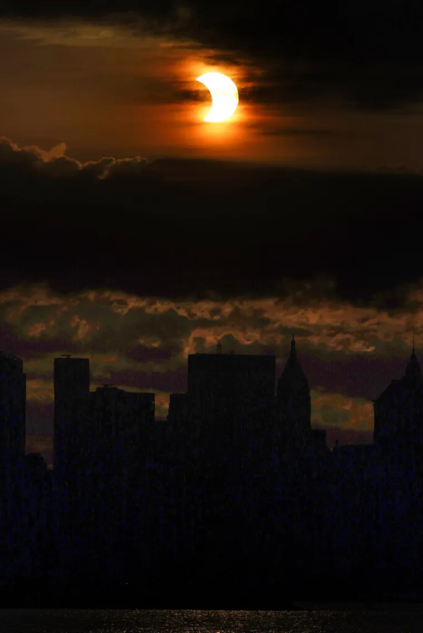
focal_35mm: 241
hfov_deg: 5.7
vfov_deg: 8.5
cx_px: 212
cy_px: 316
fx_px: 4245
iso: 100
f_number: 11
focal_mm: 241
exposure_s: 1/8000
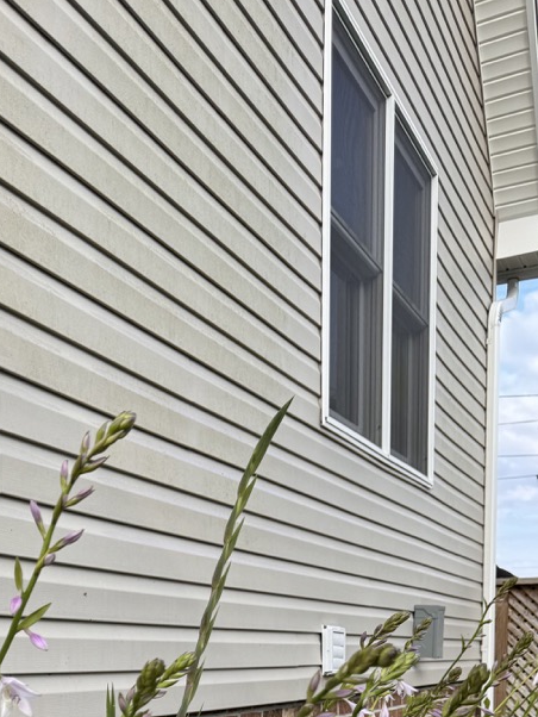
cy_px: 747
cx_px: 40
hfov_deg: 27.4
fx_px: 1056
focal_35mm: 51
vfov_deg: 33.6
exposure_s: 1/1215
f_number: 1.78
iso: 80
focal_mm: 6.76
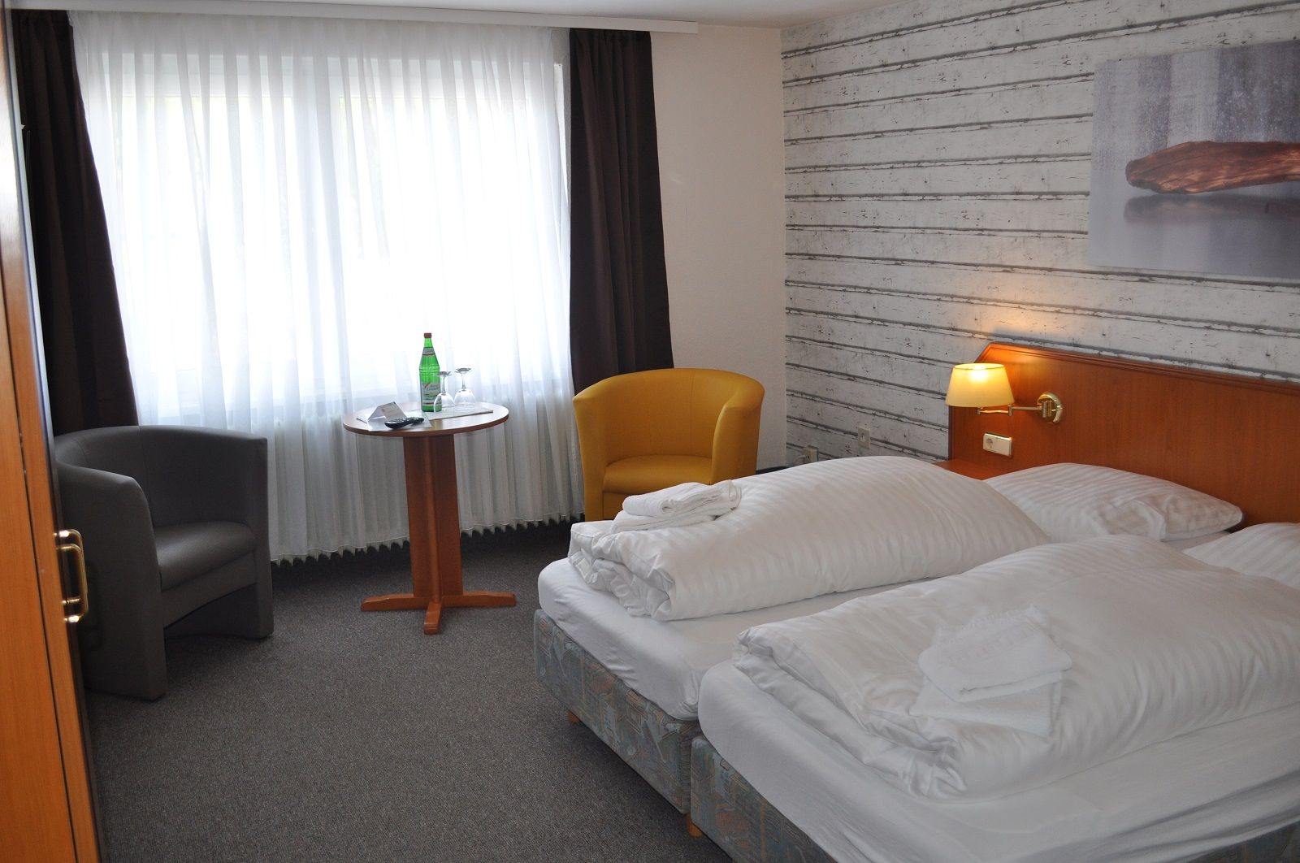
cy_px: 432
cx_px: 650
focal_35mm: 33
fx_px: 1190
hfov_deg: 57.3
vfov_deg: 39.9
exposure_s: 1/125
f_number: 3.8
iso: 500
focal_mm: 22
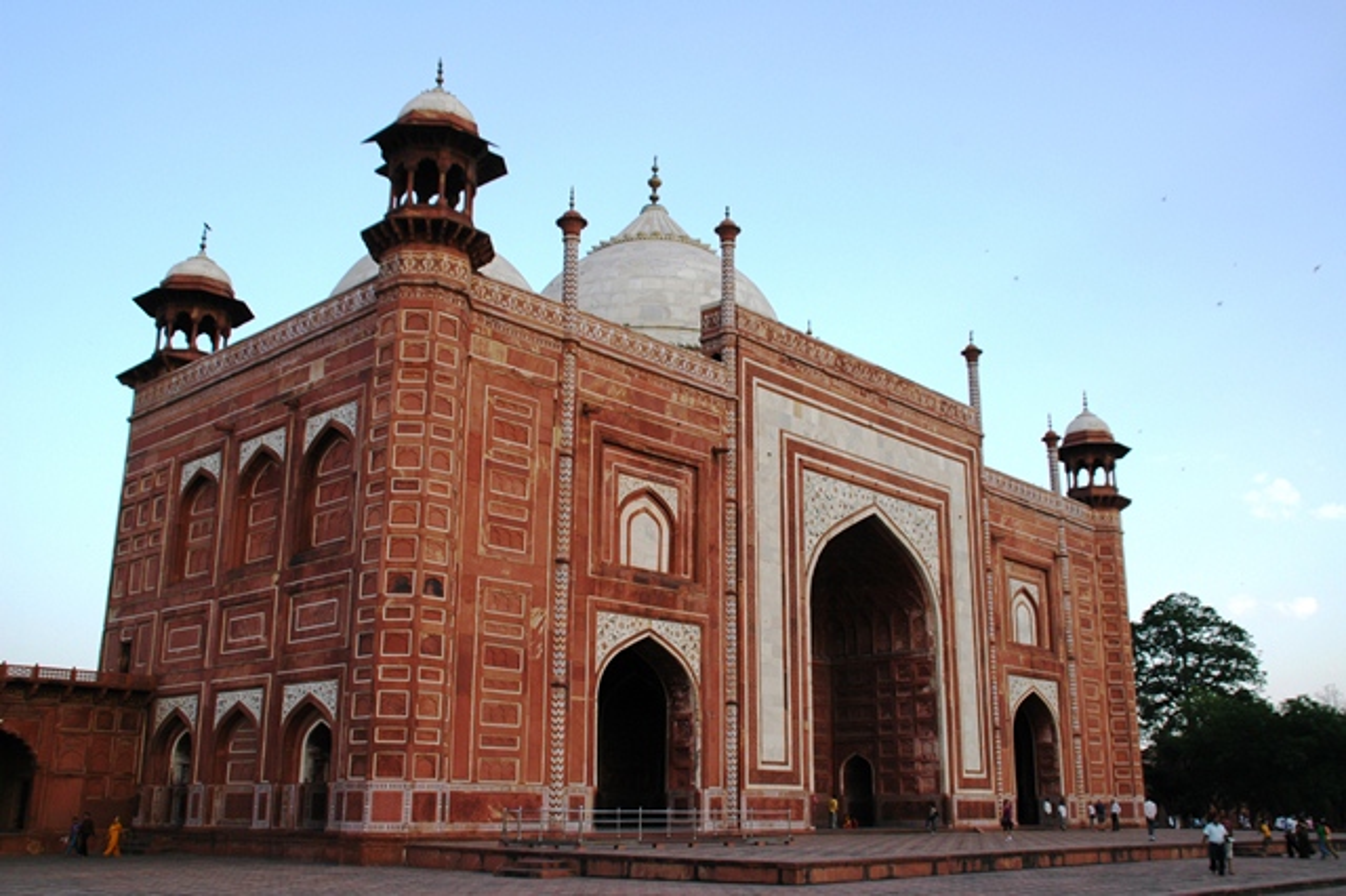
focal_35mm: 33
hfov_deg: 57.2
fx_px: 1233
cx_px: 673
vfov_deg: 39.9
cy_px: 448
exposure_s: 1/125
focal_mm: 22
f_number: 9
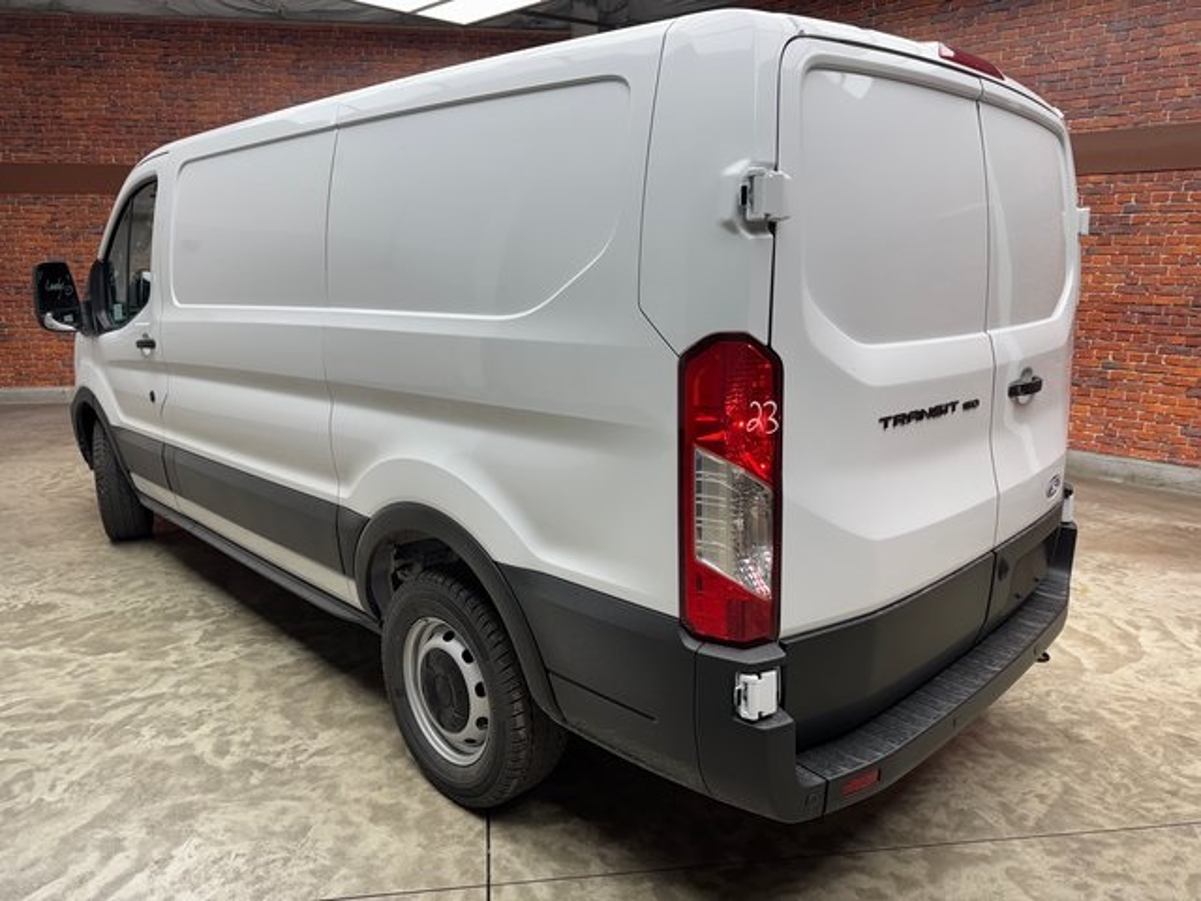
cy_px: 450
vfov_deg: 56.8
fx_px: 833
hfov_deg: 71.6
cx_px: 600
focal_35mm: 24
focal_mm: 6.76
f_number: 1.78
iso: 64
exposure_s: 1/182
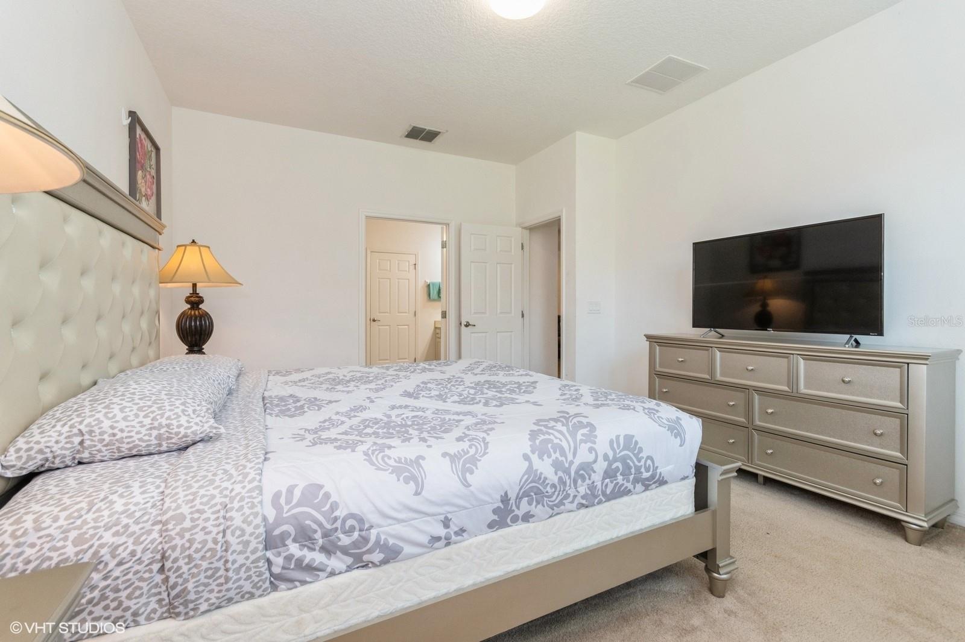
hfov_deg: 100.4
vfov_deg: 77.3
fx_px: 402
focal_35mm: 15
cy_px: 321
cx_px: 482
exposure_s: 1/20
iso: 400
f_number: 9
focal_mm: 10
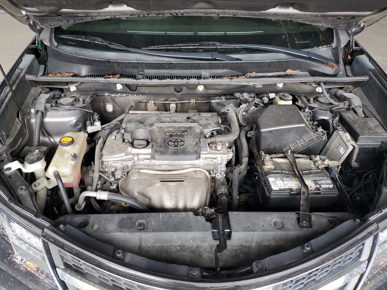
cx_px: 194
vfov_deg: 53.1
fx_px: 291
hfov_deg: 67.3
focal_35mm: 26
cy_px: 145
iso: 122
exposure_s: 1/60.2
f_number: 1.5
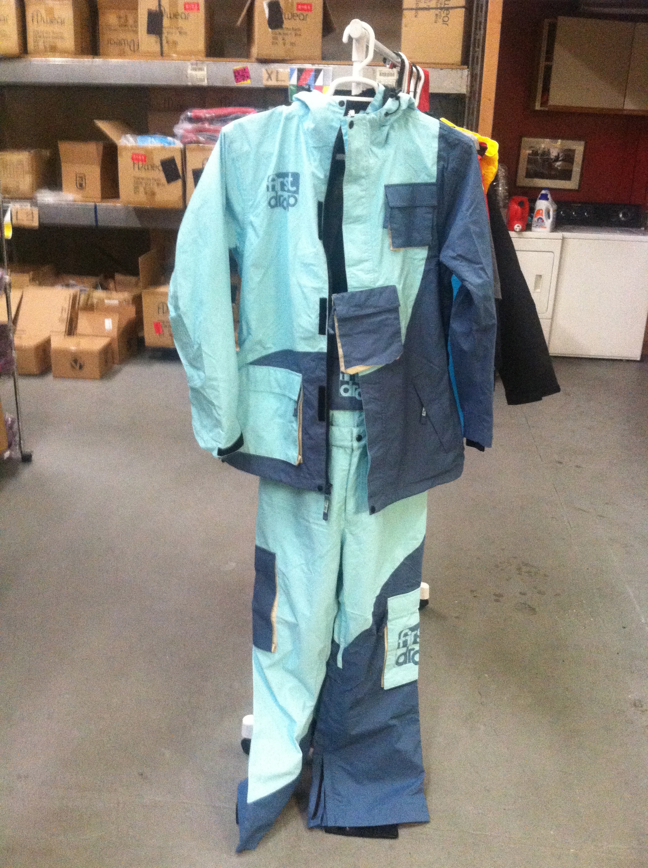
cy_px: 434
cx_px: 324
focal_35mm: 35
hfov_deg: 40.6
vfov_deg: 52.7
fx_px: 876
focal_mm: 3.85
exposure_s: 1/15
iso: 400
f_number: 2.8
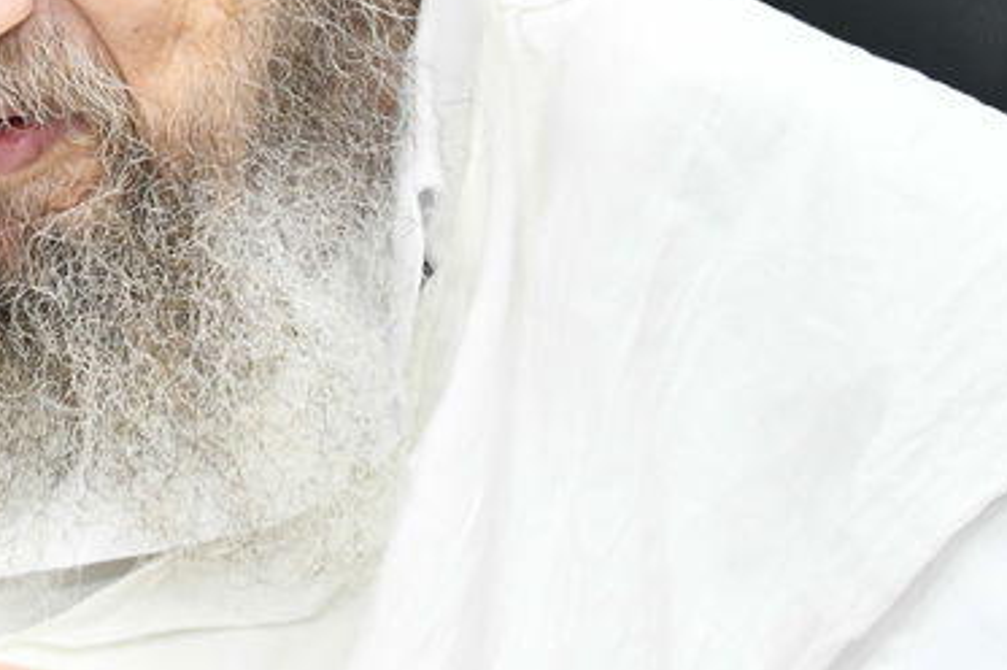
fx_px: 4723
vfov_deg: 8.1
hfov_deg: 12.0
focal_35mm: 169
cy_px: -58
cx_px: -24
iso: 1600
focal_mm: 45
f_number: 6.3
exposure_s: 1/160
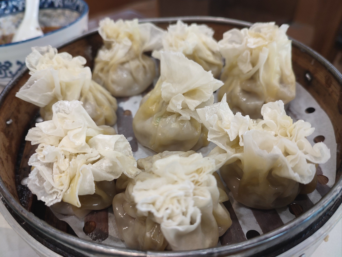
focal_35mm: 25
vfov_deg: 54.9
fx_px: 247
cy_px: 128
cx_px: 171
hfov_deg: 69.4
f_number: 1.75
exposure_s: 1/33
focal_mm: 5.96
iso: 341
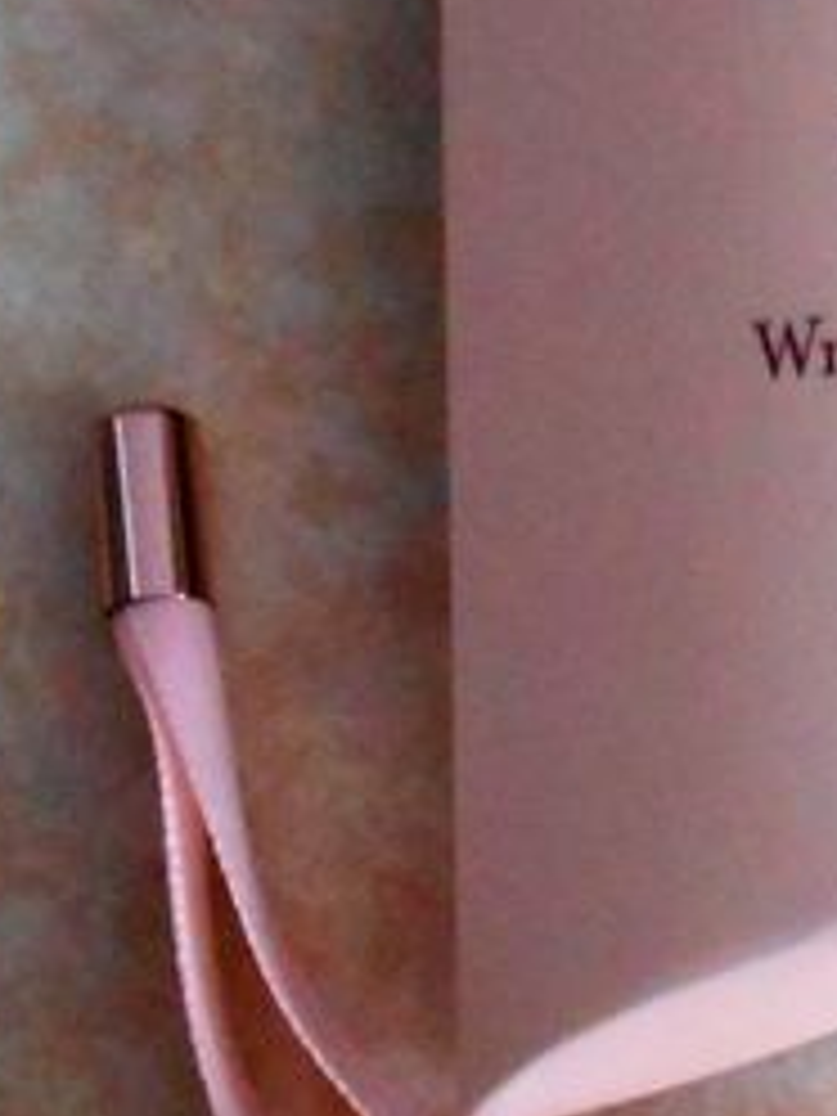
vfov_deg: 18.6
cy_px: 810
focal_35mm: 105
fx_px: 3385
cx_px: 1116
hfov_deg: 13.5
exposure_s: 1/30
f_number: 3.4
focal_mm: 4.7
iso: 800
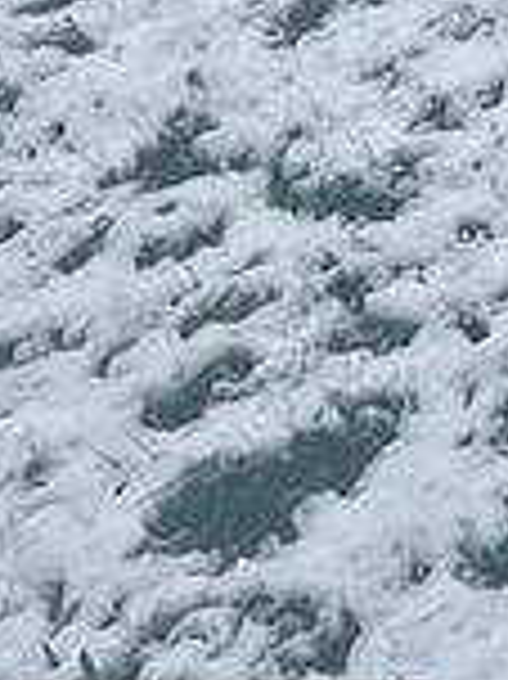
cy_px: -651
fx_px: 2253
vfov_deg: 14.4
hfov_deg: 11.4
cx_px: 1070
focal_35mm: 115
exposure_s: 1/4630
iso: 50
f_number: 1.5
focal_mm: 5.7
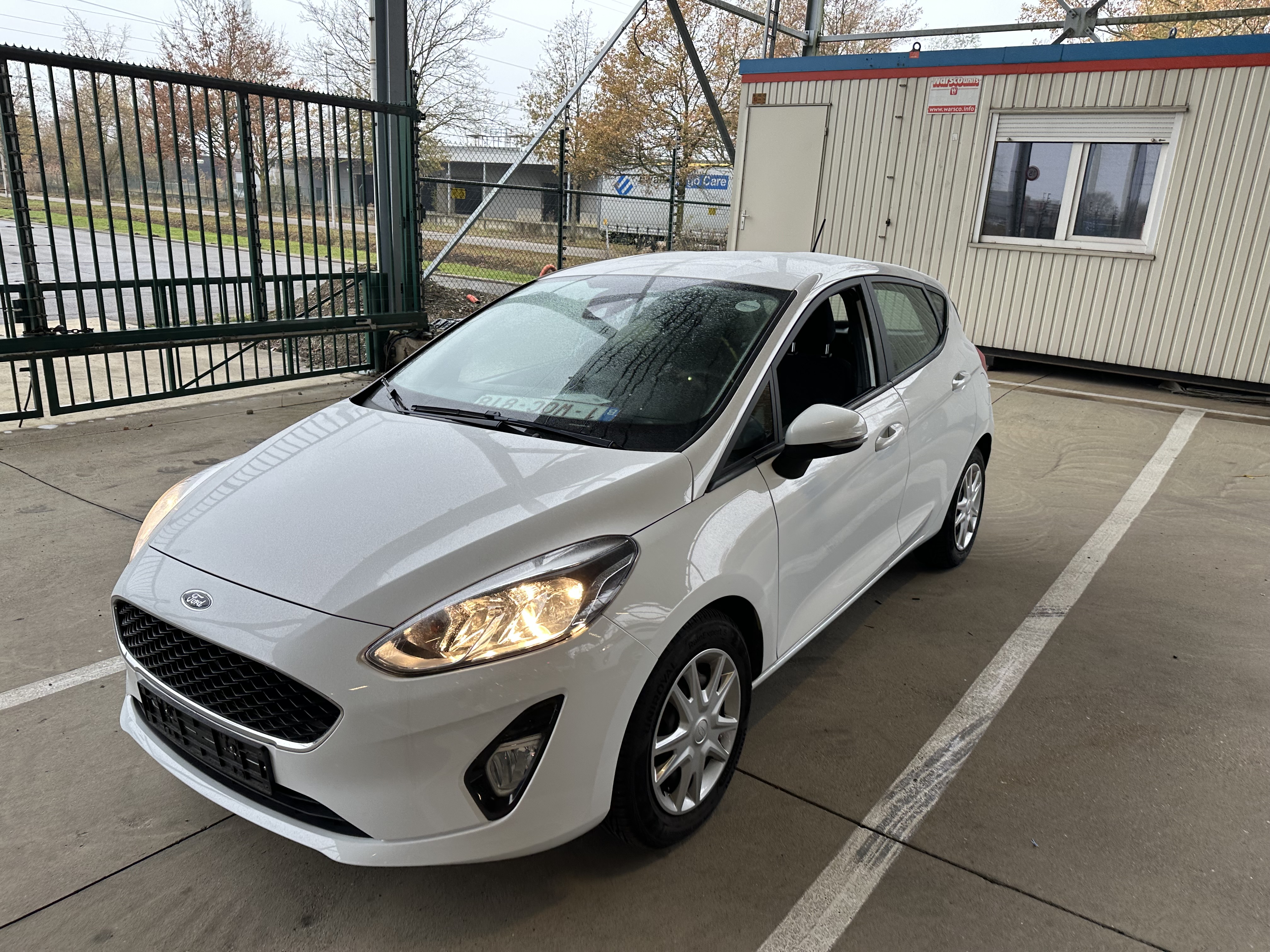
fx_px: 881
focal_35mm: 24
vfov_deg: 56.8
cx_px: 635
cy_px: 476
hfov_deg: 71.6
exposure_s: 1/121
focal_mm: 6.86
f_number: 1.78
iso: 80
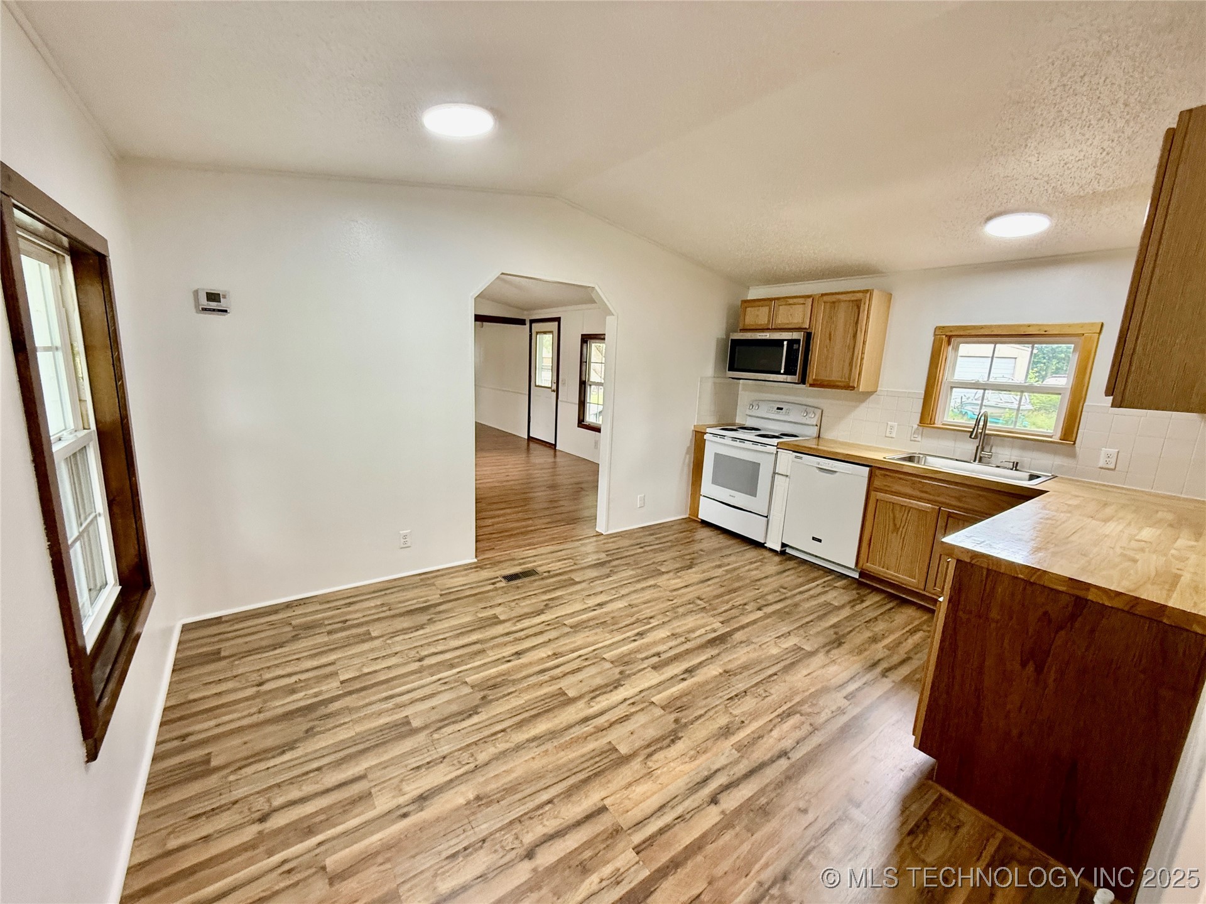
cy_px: 452
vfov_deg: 85.7
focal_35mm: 14
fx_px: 488
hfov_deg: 102.1
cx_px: 603
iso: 320
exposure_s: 1/120
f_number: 2.2
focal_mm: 2.22
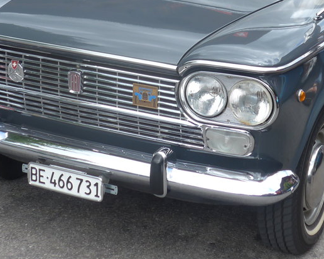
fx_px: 892
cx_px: 198
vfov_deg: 16.2
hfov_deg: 20.6
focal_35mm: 93
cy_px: 3
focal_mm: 8.4
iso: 80
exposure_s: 1/400
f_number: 2.8
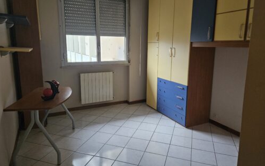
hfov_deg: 72.6
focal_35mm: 25
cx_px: 132
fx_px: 180
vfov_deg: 49.2
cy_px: 76
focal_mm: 5.4
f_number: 1.8
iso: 640
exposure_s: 1/50
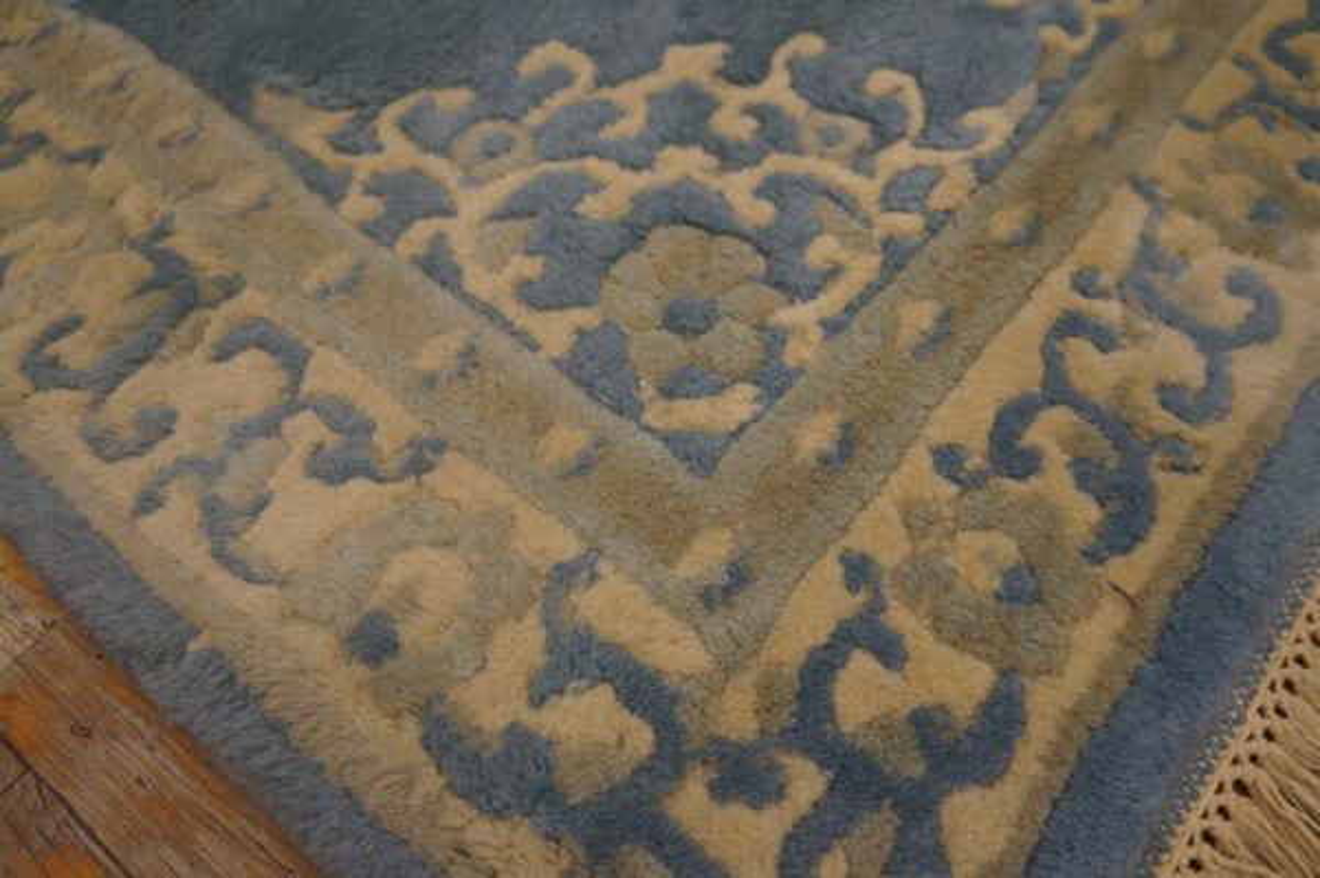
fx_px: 989
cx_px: 660
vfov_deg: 47.9
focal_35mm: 27
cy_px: 439
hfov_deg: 67.4
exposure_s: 1/60
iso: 400
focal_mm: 18
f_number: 4
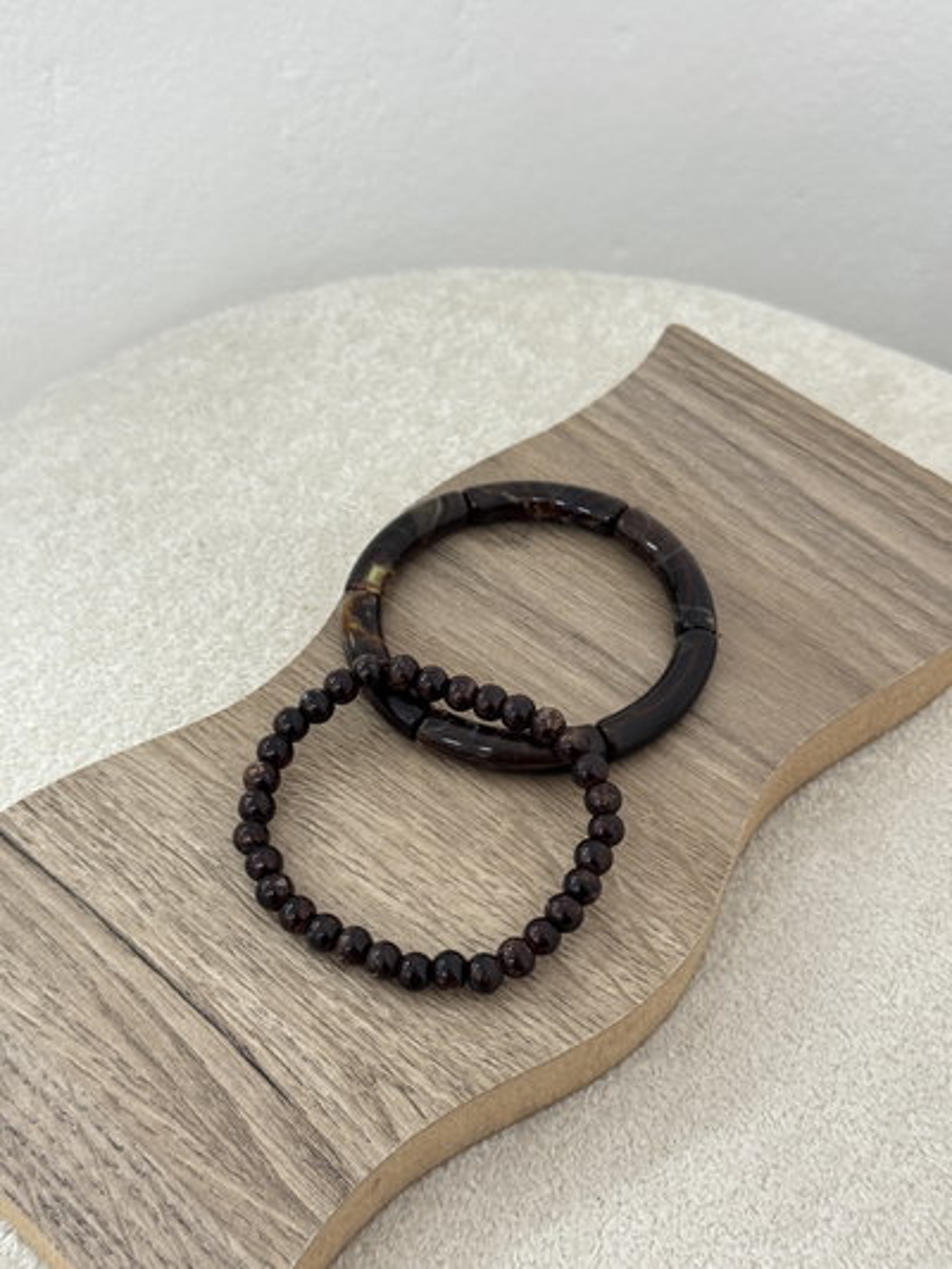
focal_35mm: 48
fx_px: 1759
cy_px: 634
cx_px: 476
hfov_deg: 30.3
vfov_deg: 39.6
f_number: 1.78
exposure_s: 1/50
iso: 250
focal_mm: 6.76
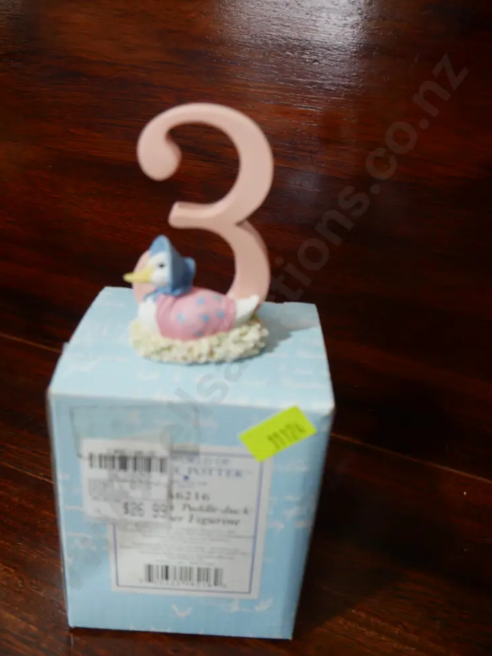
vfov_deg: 58.3
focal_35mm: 31
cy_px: 333
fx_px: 587
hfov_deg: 45.5
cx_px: 254
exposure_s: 1/60
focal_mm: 15
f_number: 4
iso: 500
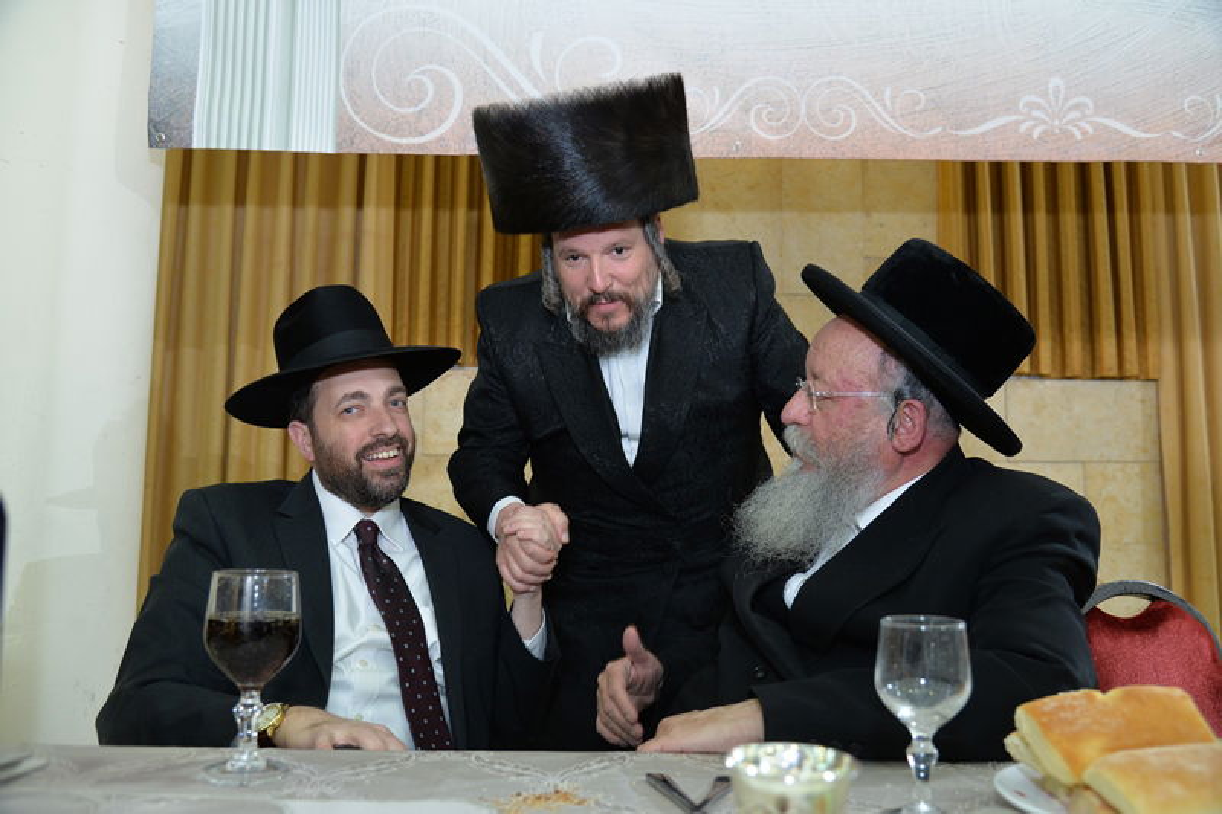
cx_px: 611
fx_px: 1018
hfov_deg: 61.9
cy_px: 407
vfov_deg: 43.6
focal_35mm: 30
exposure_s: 1/125
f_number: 4.5
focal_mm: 30
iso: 800
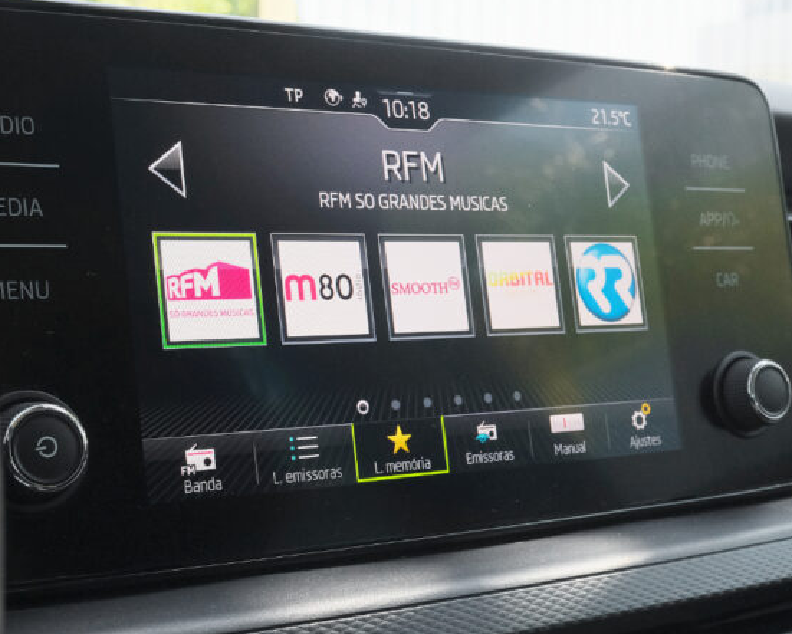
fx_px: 1430
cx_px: 388
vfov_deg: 25.0
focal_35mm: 61
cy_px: 357
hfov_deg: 31.0
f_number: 9
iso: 2000
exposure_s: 1/160
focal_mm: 23.5
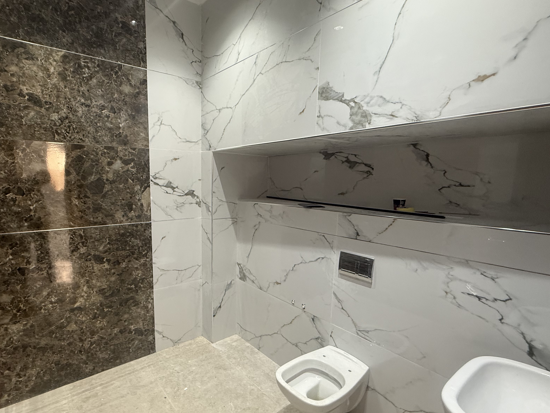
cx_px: 221
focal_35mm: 18
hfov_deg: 86.7
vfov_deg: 71.5
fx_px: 286
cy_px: 219
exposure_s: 1/50
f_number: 2.2
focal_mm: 2.22
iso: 250
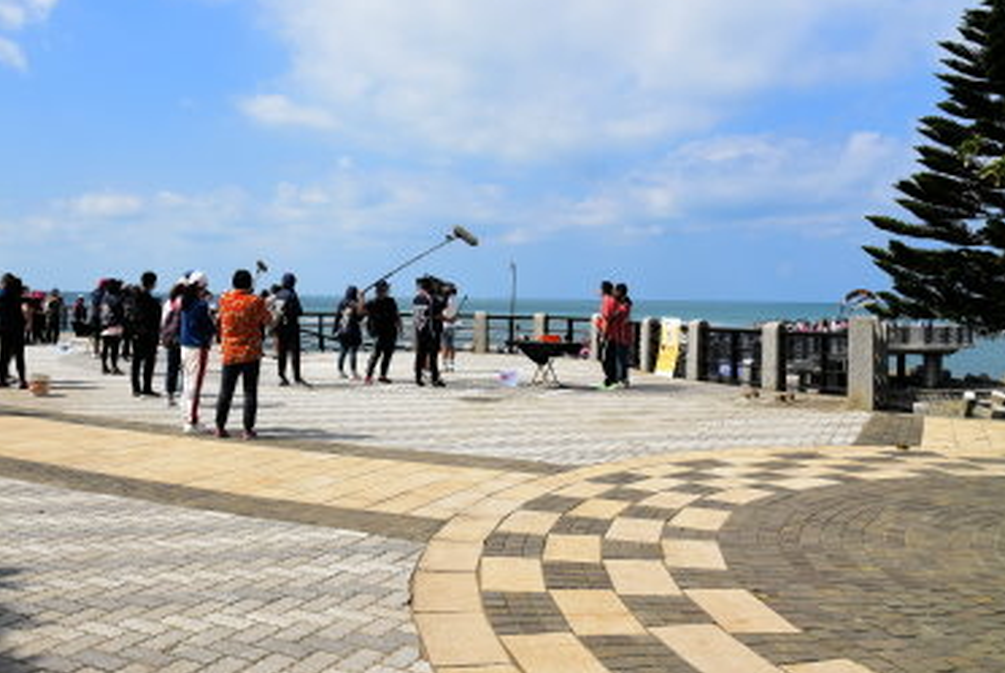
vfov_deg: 39.9
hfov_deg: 56.1
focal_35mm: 33
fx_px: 922
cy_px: 276
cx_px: 343
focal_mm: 24
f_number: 8
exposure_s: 1/250
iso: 100
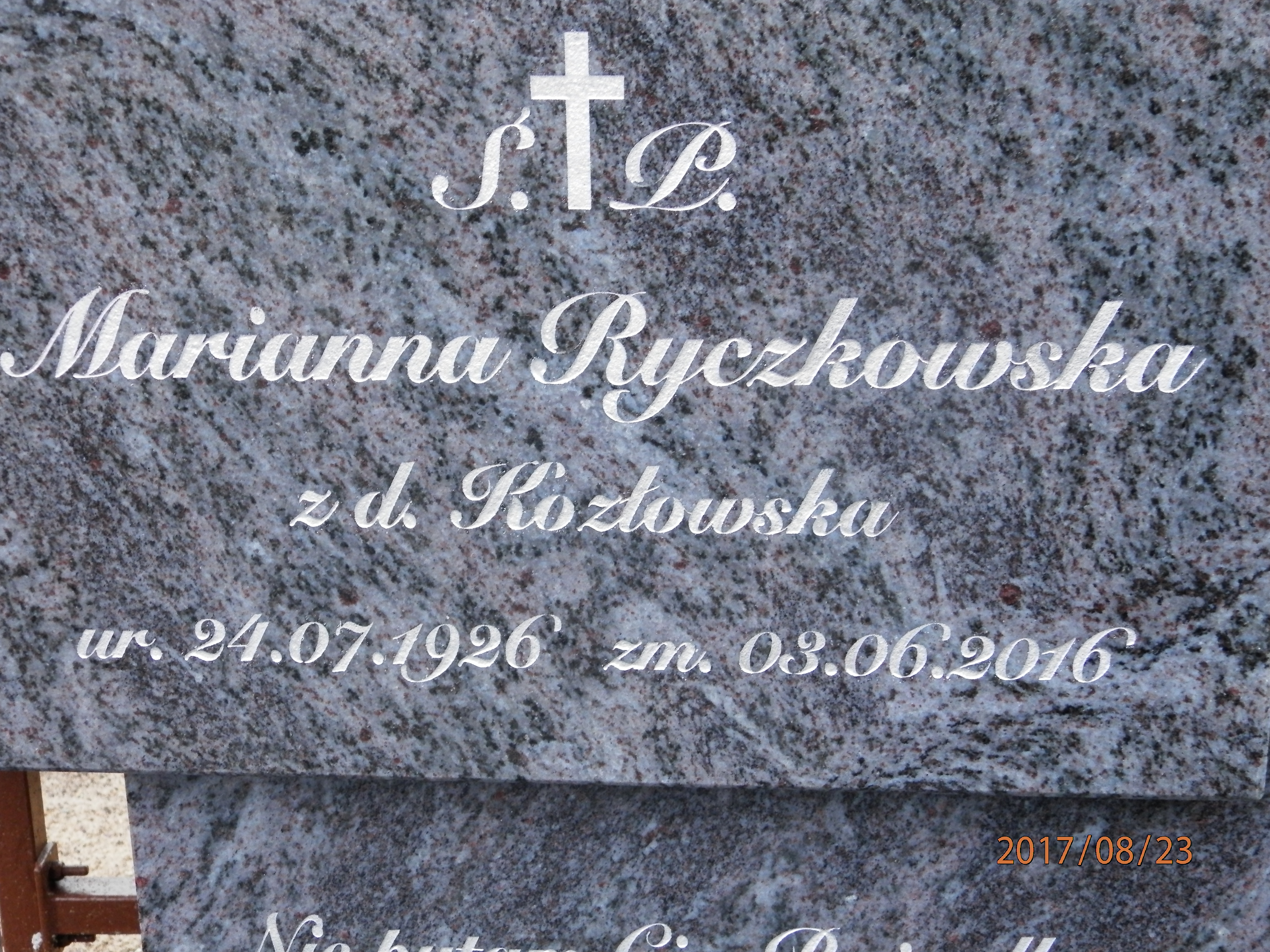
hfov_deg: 34.9
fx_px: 2018
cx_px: 635
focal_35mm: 55
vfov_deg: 26.6
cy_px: 476
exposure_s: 1/30
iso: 200
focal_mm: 9.9
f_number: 3.8
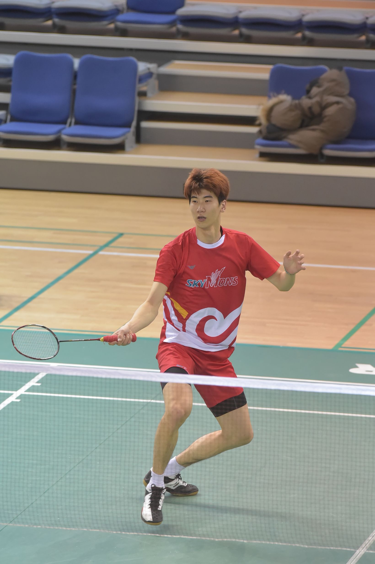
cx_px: 188
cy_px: 282
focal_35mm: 300
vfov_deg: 6.9
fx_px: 4692
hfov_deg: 4.6
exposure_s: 1/500
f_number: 6.3
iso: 8000
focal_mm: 300
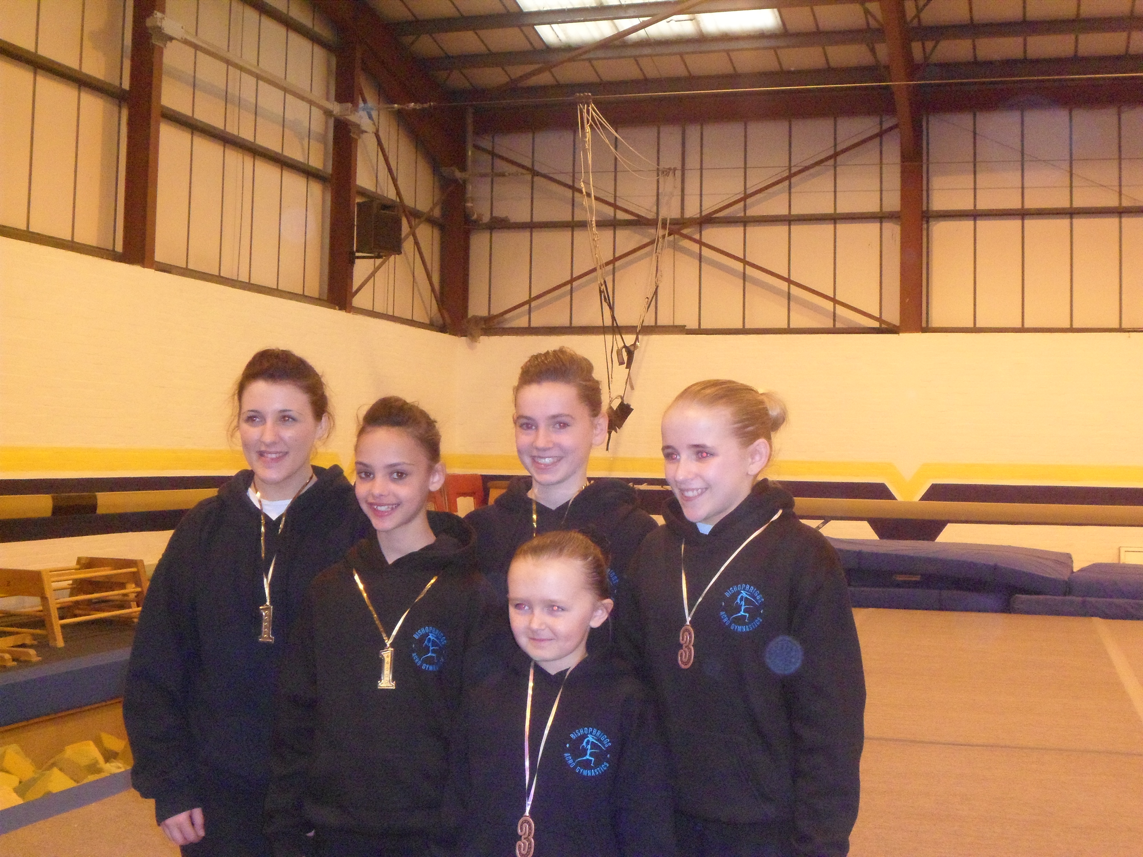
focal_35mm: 44
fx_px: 1453
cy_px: 428
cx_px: 572
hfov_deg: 42.9
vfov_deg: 32.9
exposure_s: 1/45
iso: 640
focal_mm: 7.8
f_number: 4.5
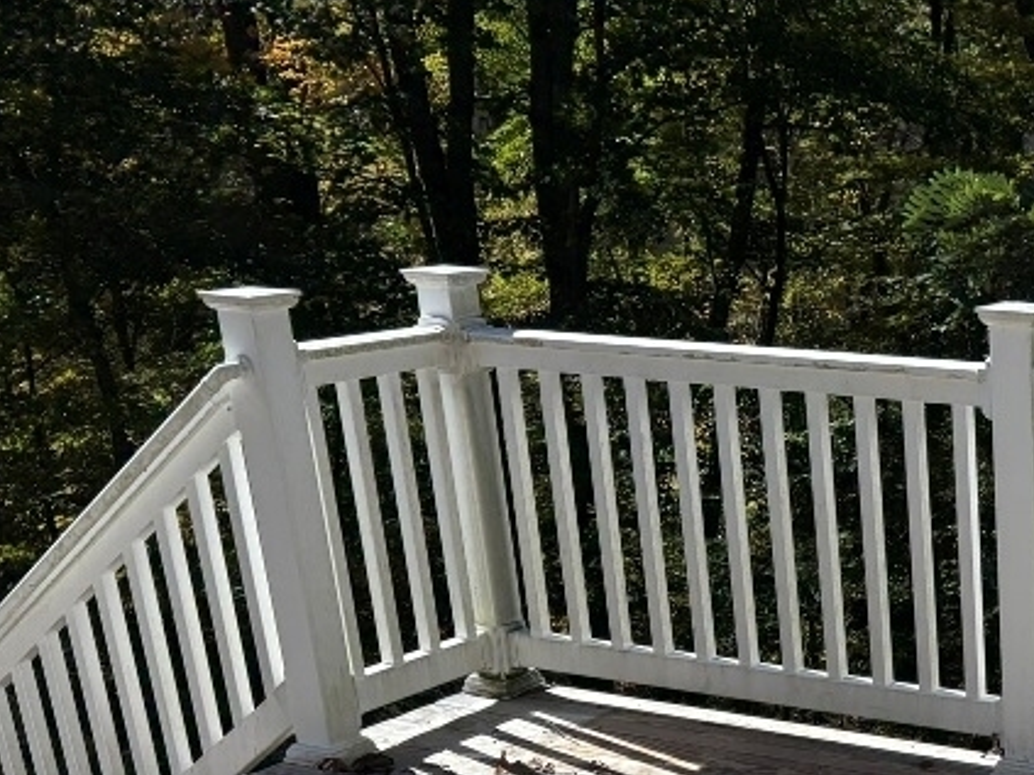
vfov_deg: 21.8
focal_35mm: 63
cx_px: 1205
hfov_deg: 27.4
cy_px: 892
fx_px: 1881
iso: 50
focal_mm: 5.96
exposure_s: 1/3831
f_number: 1.6
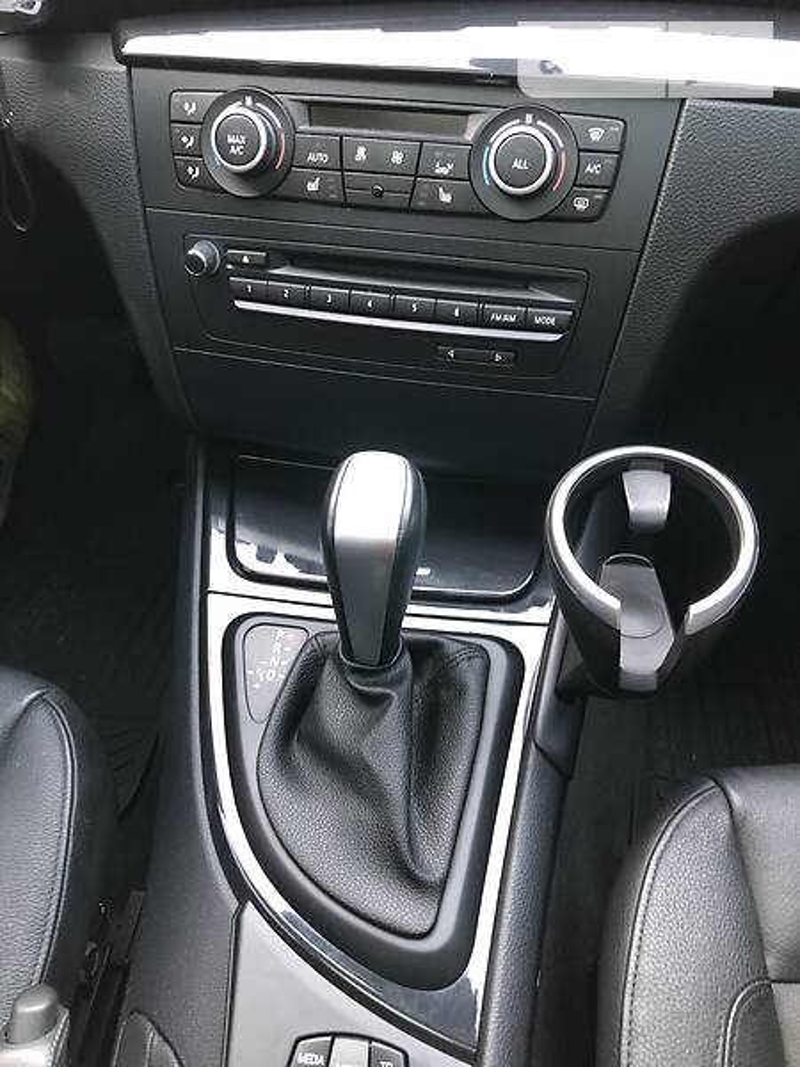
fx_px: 863
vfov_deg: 63.4
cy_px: 534
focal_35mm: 28
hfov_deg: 49.7
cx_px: 400
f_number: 1.8
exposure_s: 1/7
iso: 80
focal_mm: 4
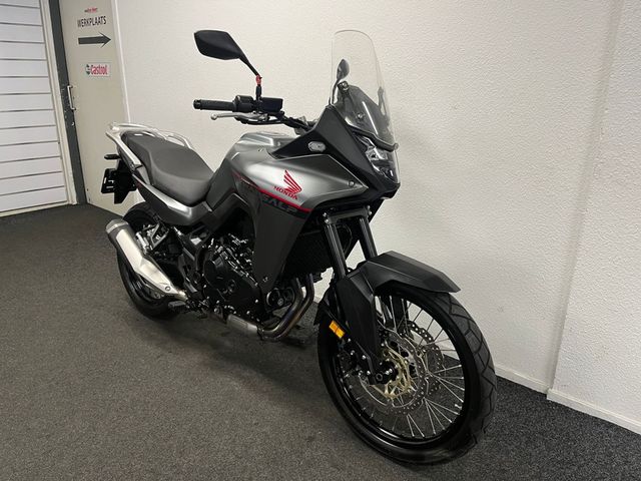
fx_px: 481
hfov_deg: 67.3
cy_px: 240
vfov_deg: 53.1
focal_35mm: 26
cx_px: 320
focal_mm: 5.1
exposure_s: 1/50
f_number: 1.6
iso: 80
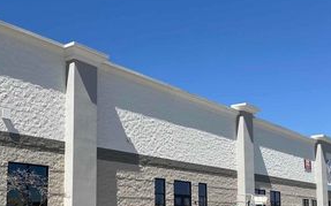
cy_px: 162
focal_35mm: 48
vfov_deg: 26.4
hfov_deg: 41.3
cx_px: 108
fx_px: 433
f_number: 1.8
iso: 32
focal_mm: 4.25
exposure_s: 1/3984
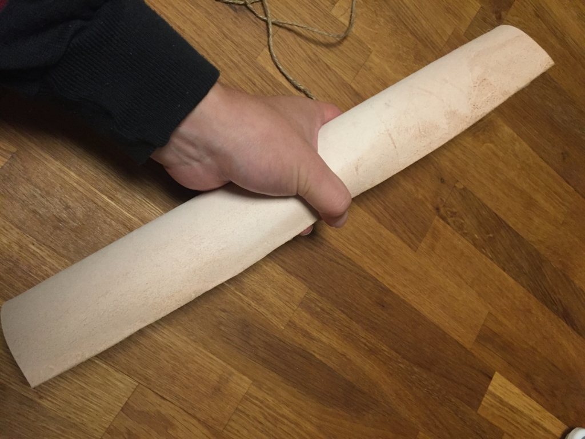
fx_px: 490
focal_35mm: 29
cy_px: 220
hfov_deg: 61.7
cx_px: 292
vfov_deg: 48.2
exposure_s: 1/30
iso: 125
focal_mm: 4.15
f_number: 2.2
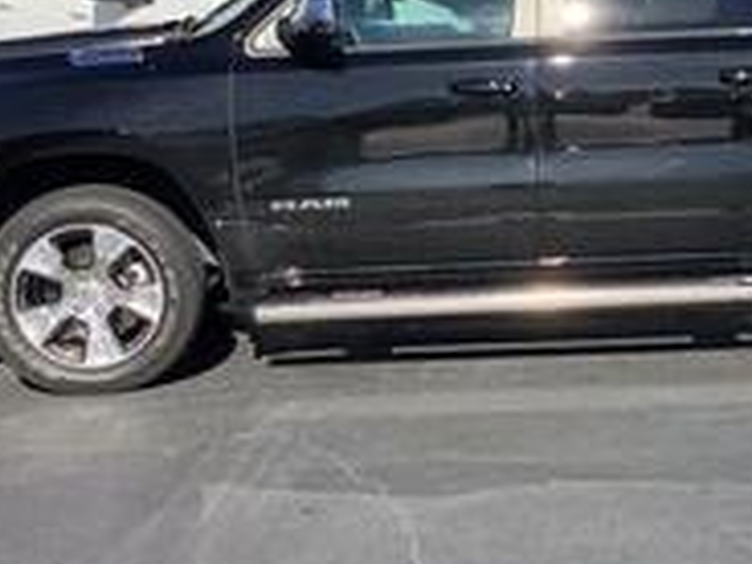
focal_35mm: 85
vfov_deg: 17.3
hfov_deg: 22.4
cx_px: 703
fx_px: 1847
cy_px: 221
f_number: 2.4
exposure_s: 1/1101
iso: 25
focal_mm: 3.3
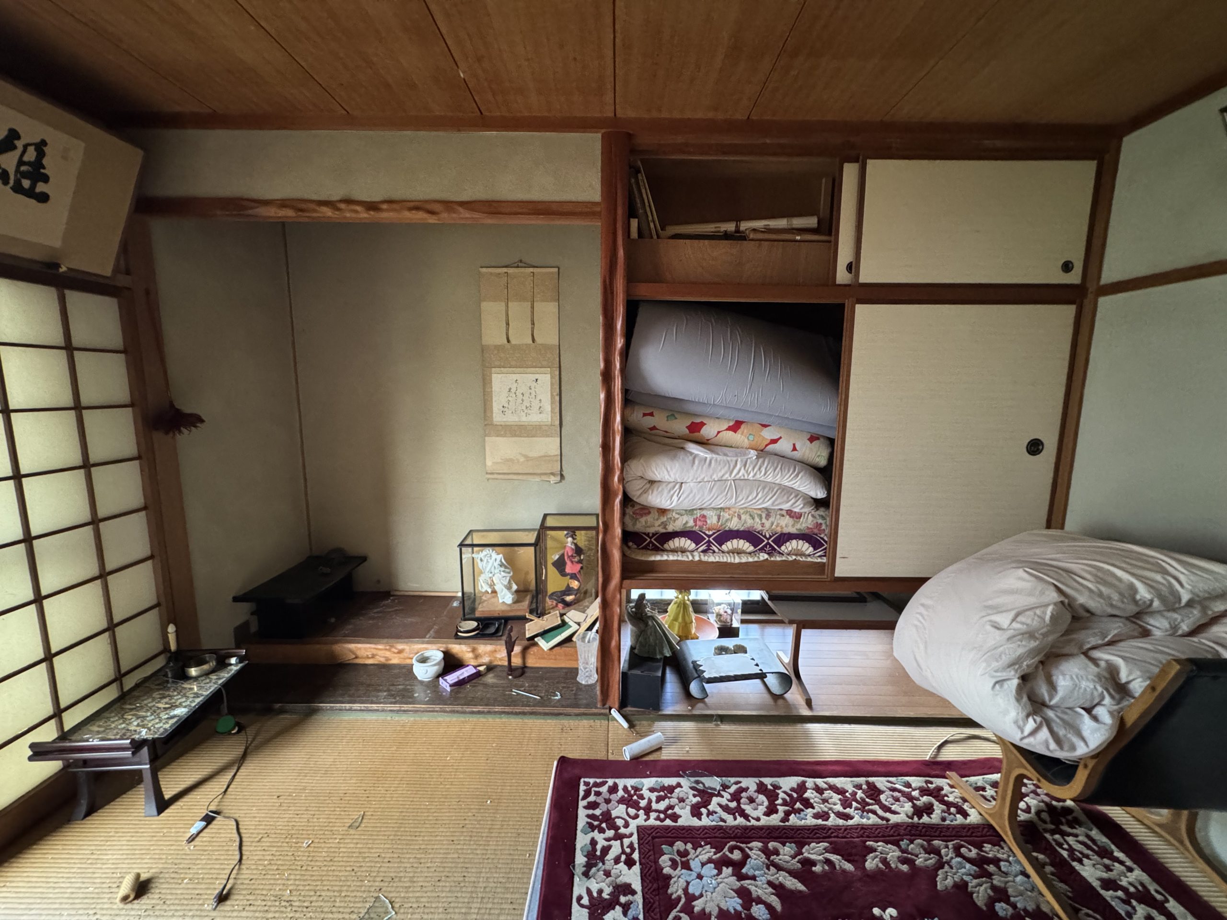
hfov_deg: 102.1
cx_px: 614
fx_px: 496
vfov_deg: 85.7
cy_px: 460
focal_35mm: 14
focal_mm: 2.22
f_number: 2.2
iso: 1000
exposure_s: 1/60
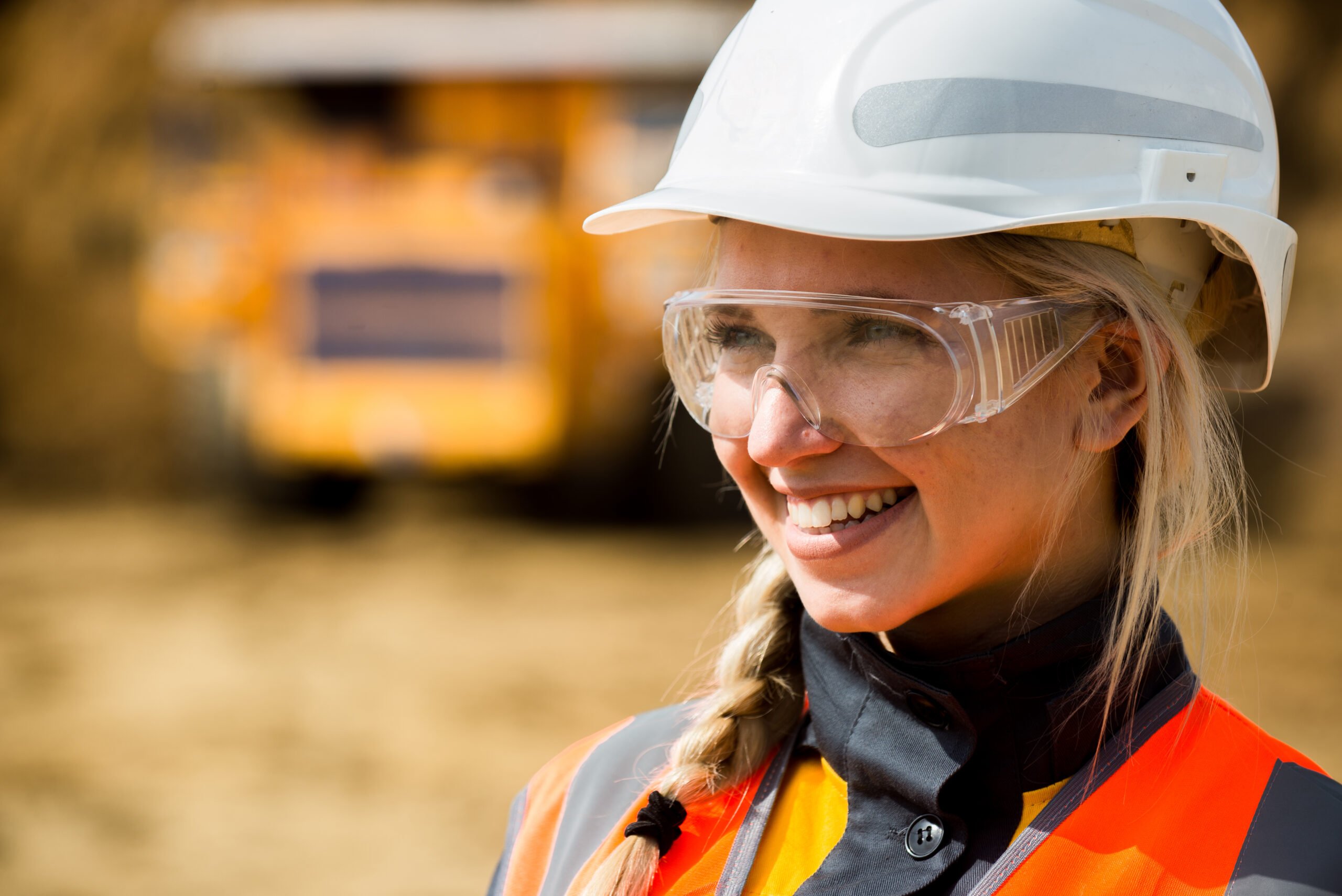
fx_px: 5034
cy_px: 448
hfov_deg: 15.2
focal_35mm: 135
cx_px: 671
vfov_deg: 10.2
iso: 50
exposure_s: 1/400
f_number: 5
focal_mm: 135
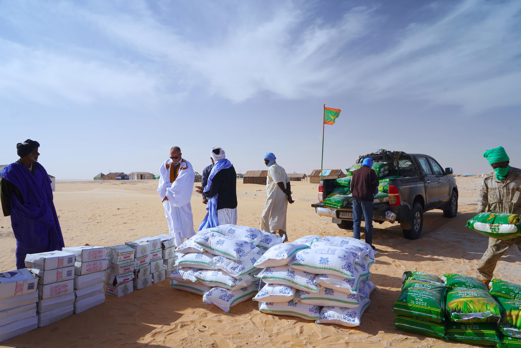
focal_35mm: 24
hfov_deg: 73.7
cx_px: 260
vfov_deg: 53.1
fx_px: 347
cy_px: 174
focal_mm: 24
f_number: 9
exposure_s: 1/125
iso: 100
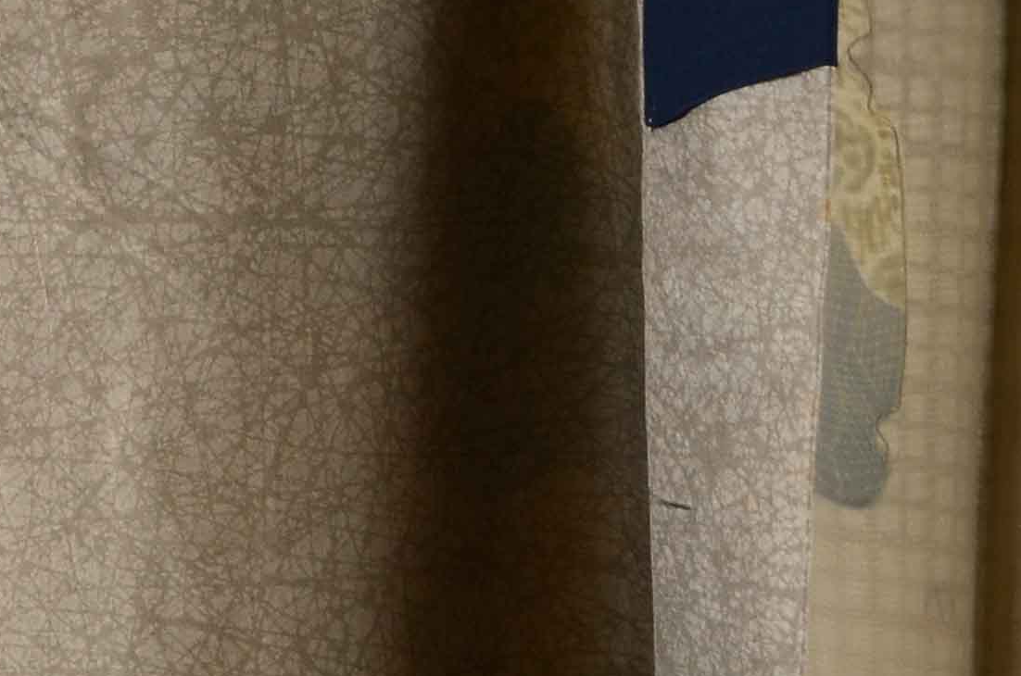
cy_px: -68
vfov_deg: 1.9
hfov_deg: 2.9
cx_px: -340
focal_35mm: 704
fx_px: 19932
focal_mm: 105
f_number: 10
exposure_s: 1/125
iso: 200
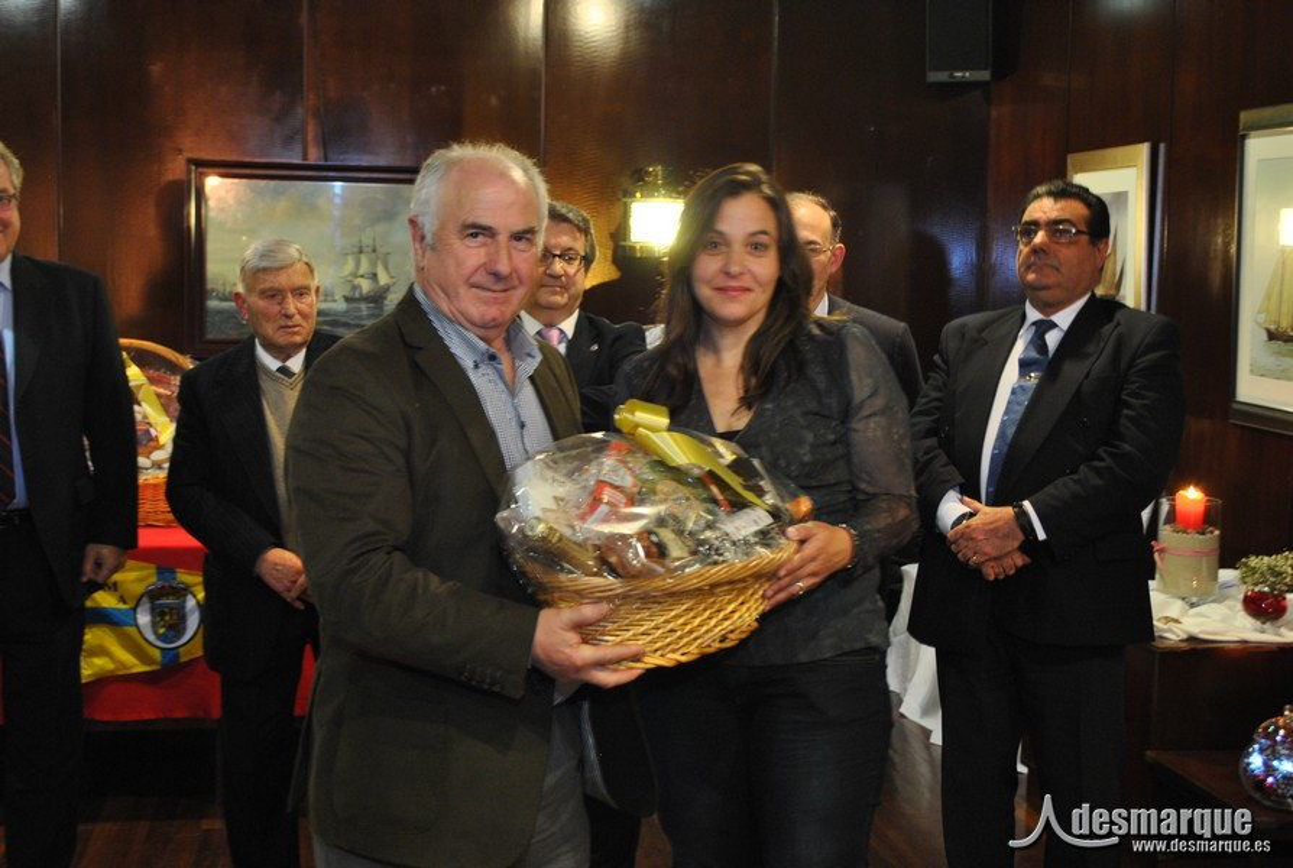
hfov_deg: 37.8
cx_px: 646
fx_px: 1889
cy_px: 434
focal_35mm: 52
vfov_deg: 25.9
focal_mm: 35
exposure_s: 1/4
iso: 400
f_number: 5
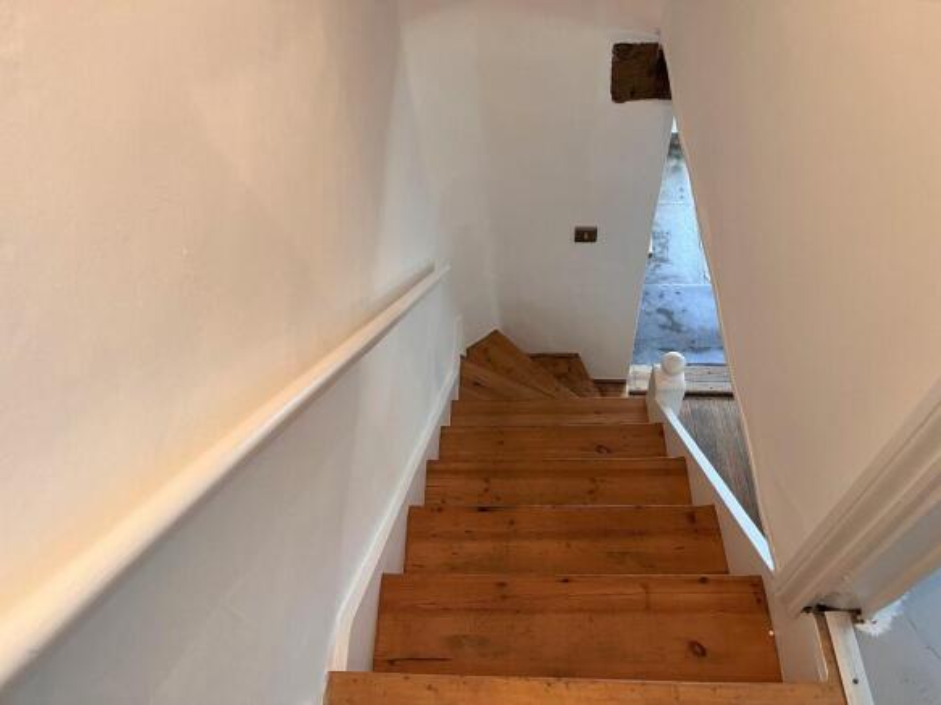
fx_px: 707
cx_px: 470
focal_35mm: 26
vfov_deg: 53.0
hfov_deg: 67.3
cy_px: 352
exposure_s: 1/50
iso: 125
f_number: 1.6
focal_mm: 5.1
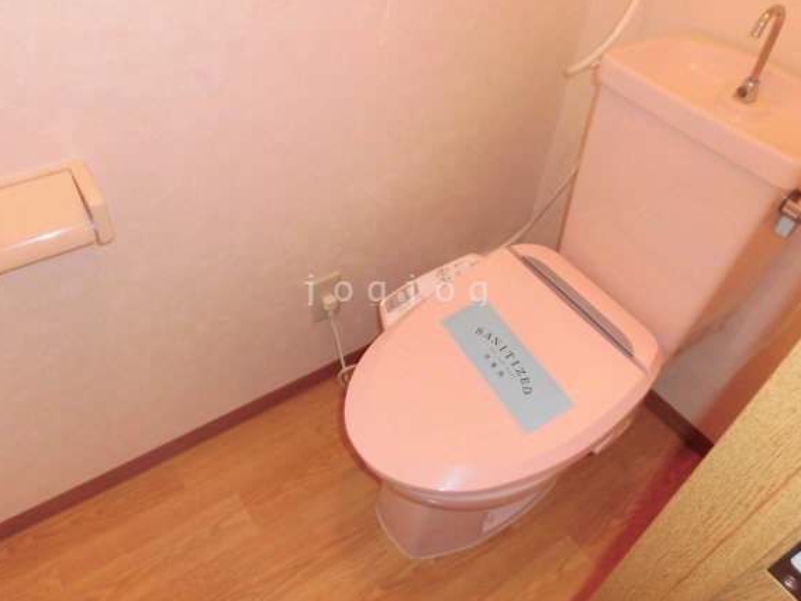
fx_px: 625
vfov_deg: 51.4
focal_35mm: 27
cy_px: 289
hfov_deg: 65.3
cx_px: 398
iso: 200
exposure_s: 1/30
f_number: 3.1
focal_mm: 4.3
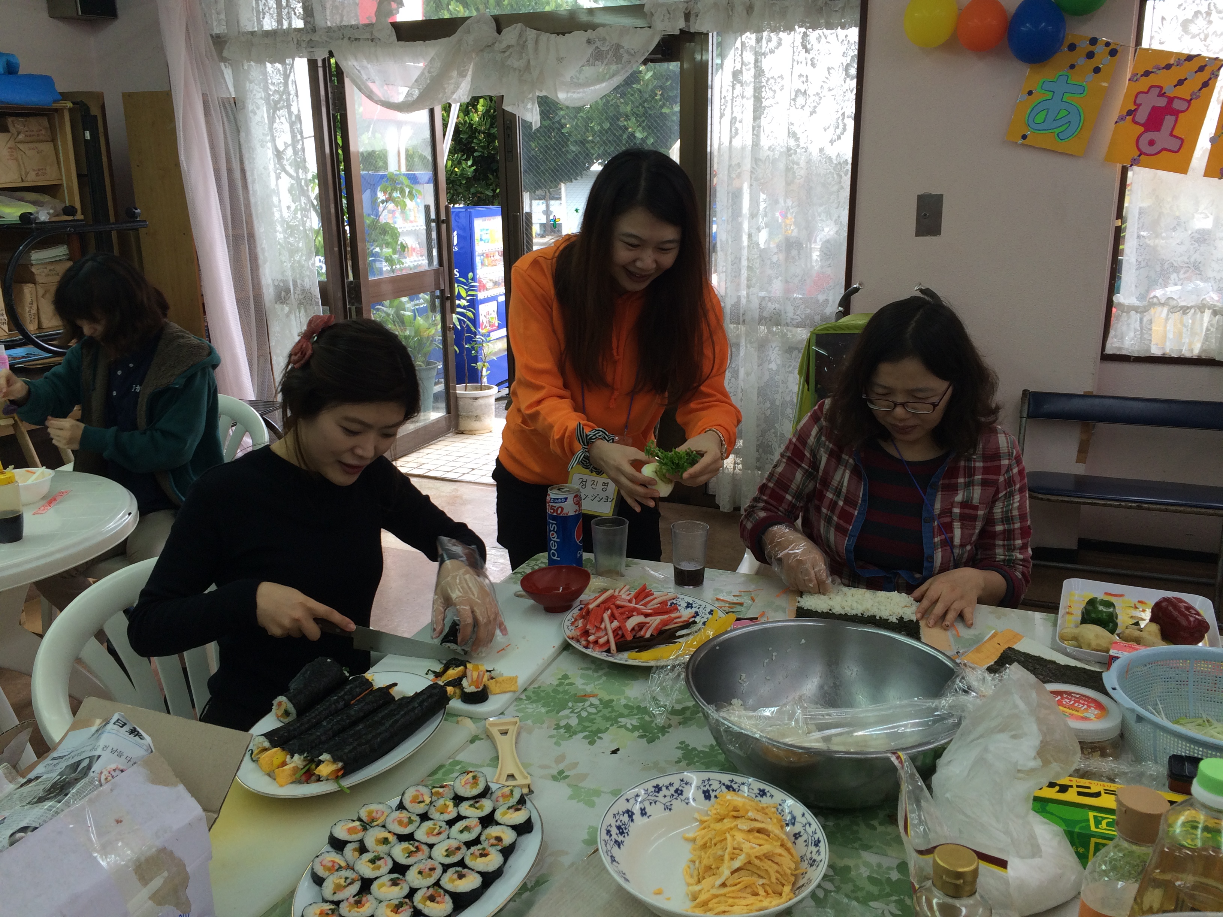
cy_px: 458
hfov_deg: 61.7
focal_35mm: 29
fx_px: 1025
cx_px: 612
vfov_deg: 48.2
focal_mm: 4.15
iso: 40
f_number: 2.2
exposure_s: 1/60
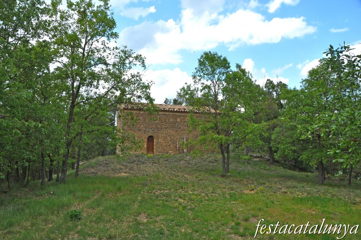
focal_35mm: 27
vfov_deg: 47.8
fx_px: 270
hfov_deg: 67.4
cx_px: 180
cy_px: 120
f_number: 9
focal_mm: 18
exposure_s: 1/320
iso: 500
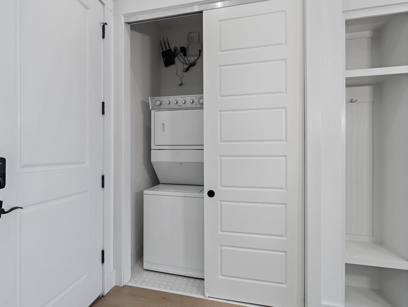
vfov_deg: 71.6
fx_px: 212
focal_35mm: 18
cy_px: 156
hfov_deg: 87.4
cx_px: 181
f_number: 8
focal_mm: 16
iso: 100
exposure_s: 1/1.25
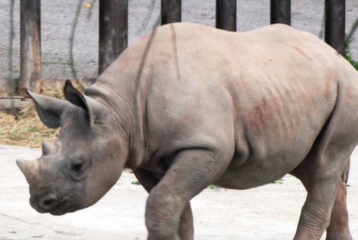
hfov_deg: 2.0
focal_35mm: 1017
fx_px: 10126
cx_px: 124
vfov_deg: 1.4
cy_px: 126
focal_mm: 300
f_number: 11
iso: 1000
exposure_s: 1/160
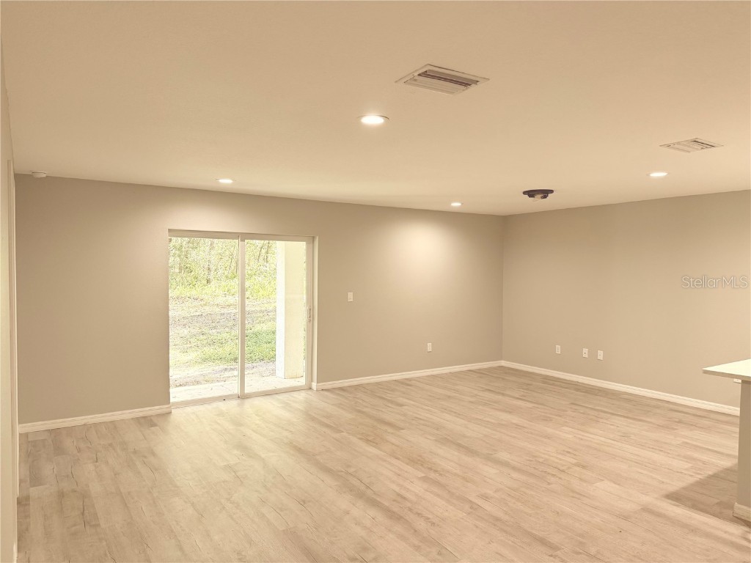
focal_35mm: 24
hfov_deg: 71.6
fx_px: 521
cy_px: 282
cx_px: 376
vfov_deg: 56.8
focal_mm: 6.76
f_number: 1.78
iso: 200
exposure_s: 1/120
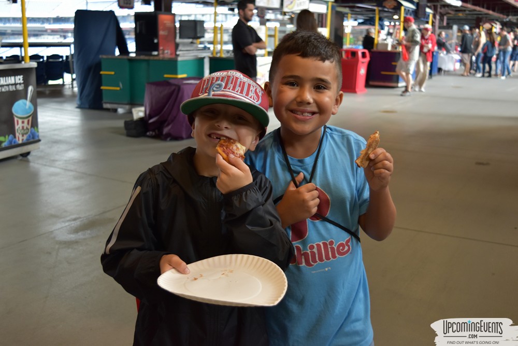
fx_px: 561
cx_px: 259
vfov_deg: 34.2
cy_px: 173
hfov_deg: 49.5
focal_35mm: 39
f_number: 4
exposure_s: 1/60
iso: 720
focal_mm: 26
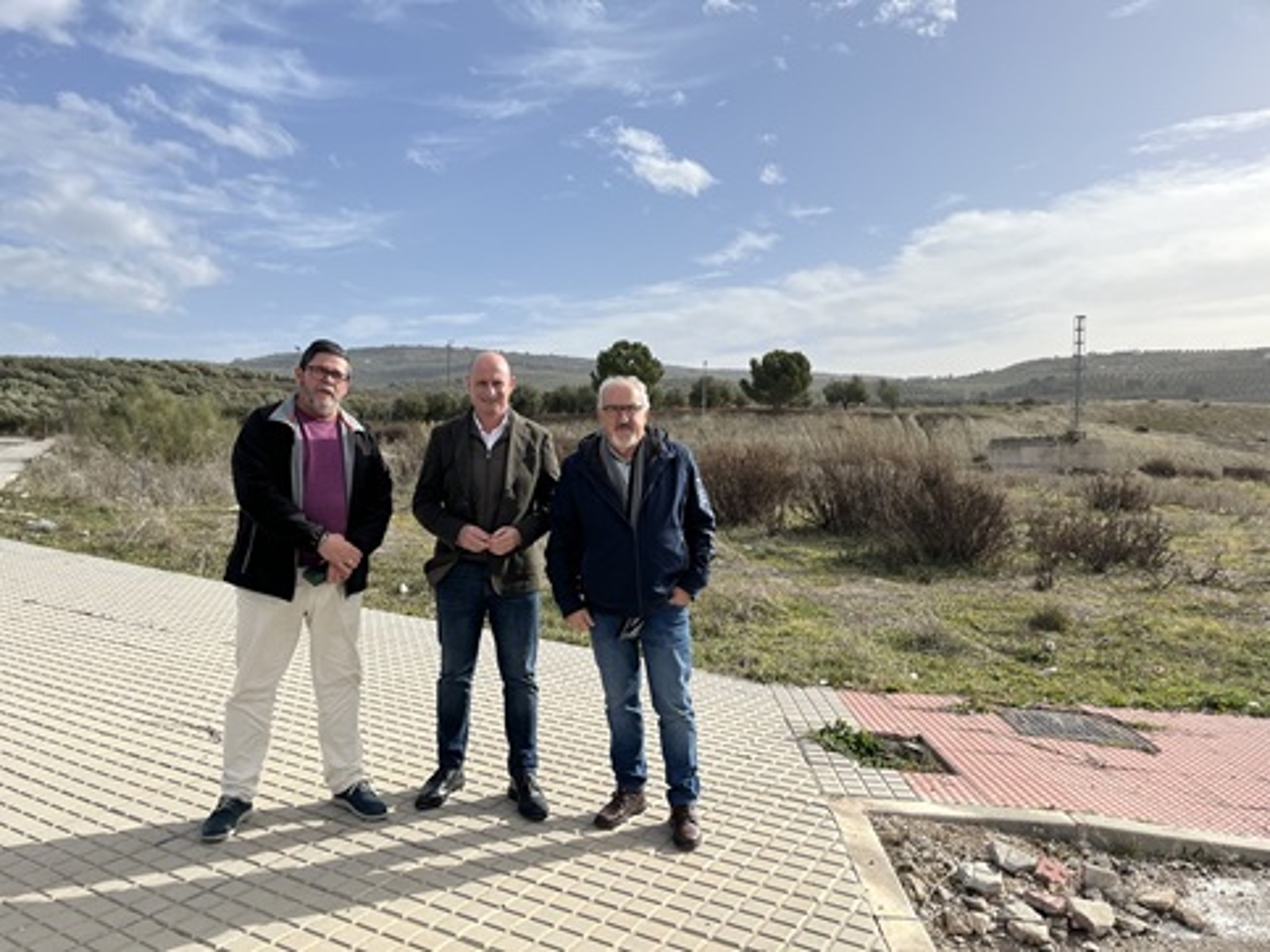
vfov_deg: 53.0
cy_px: 476
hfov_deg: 67.3
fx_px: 954
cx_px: 635
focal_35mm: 26
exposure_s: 1/4484
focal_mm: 5.1
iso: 50
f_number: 1.6
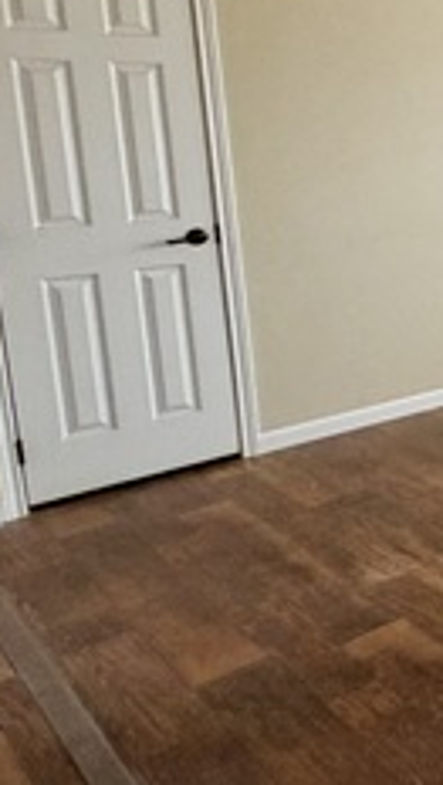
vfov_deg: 47.0
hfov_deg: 16.5
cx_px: 991
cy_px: 220
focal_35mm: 42
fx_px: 875
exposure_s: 1/120
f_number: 2.2
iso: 320
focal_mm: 2.22
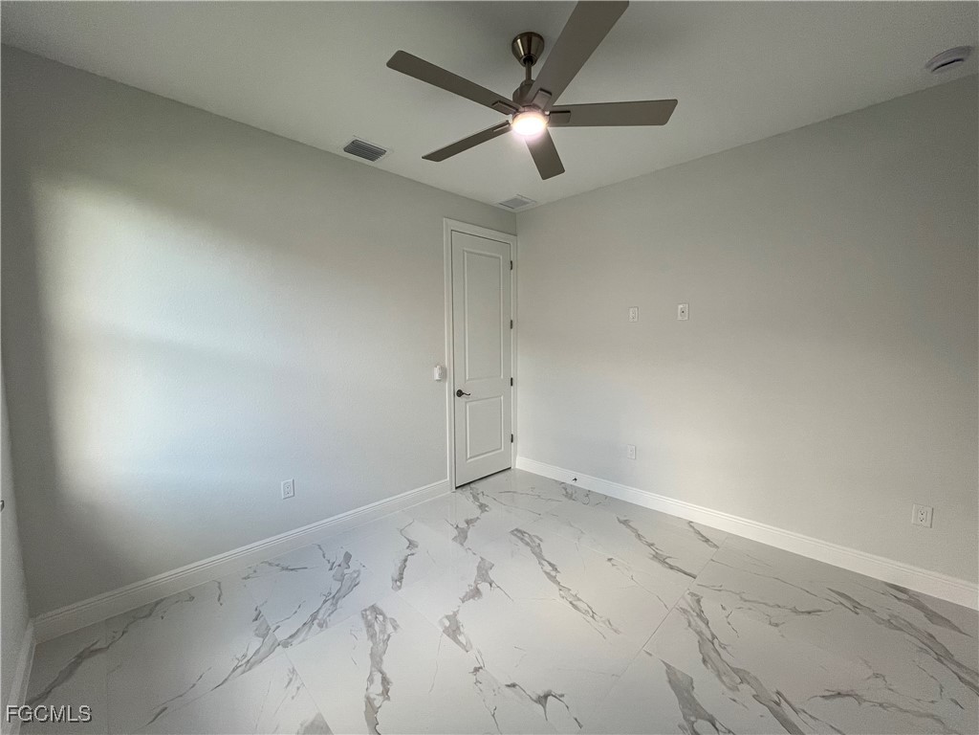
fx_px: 368
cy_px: 368
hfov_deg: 106.2
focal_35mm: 13
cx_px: 490
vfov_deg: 89.9
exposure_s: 1/120
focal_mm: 1.57
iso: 125
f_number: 1.8
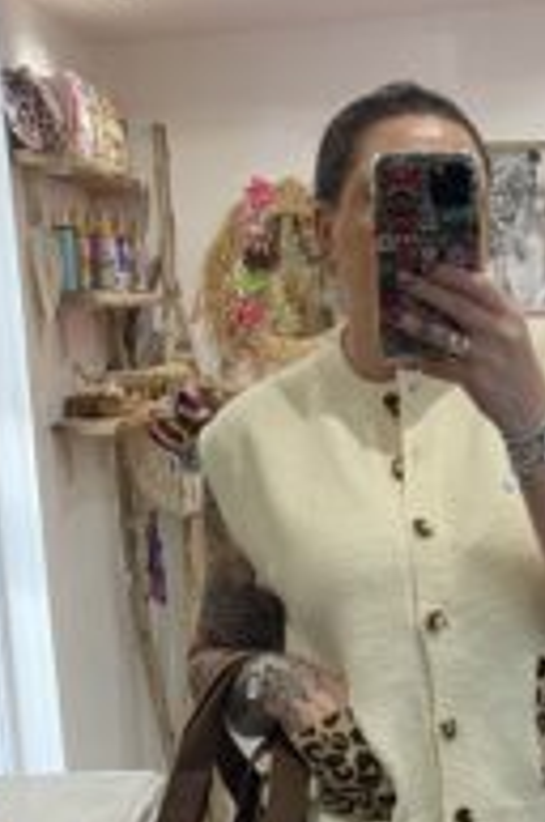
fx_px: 1231
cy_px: 733
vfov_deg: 34.9
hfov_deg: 23.6
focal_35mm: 54
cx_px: 583
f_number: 1.6
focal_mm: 5.1
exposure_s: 1/50
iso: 100
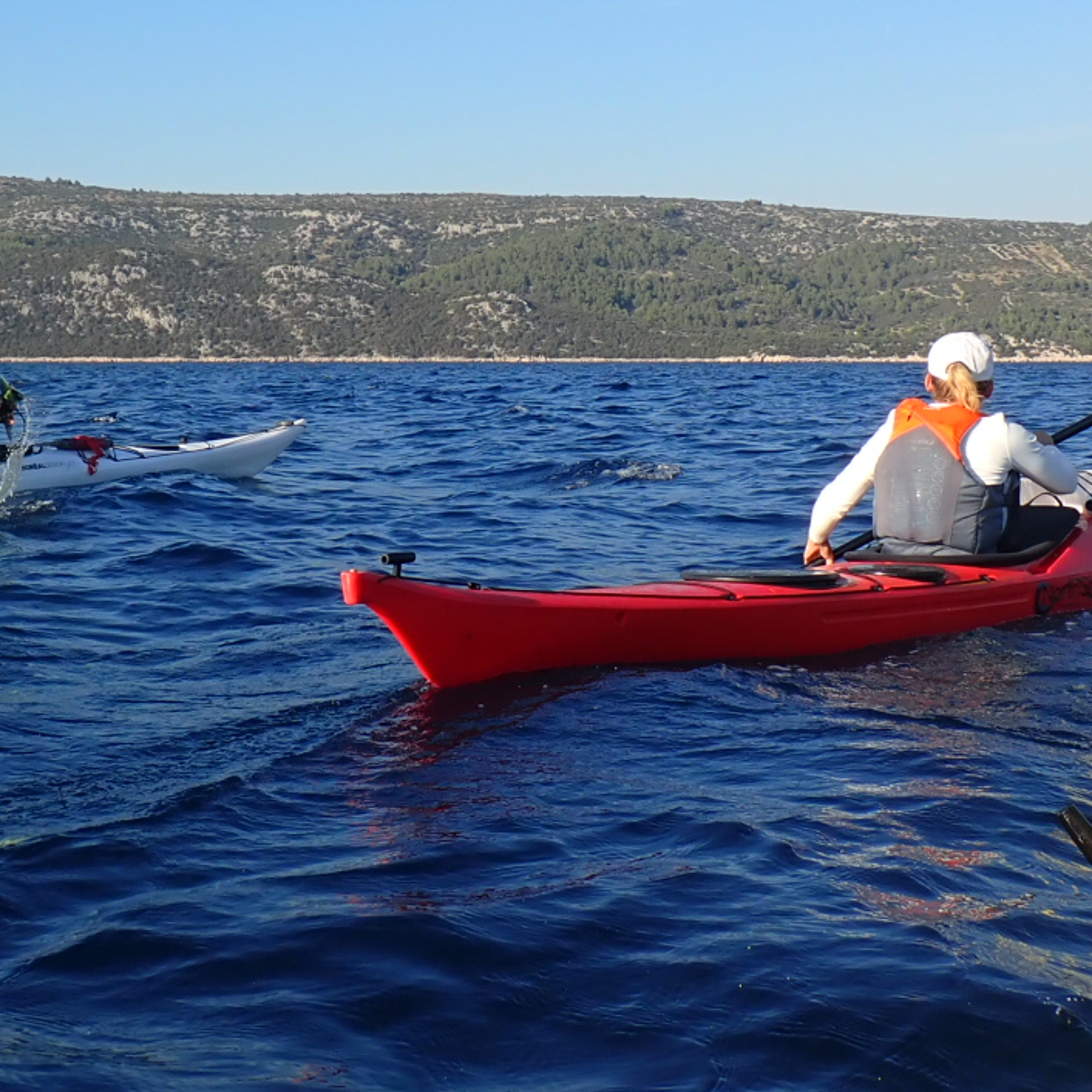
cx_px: 351
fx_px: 2141
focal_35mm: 60
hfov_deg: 28.4
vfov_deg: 28.2
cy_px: 283
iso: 100
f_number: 3.2
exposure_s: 1/1000
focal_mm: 5.4
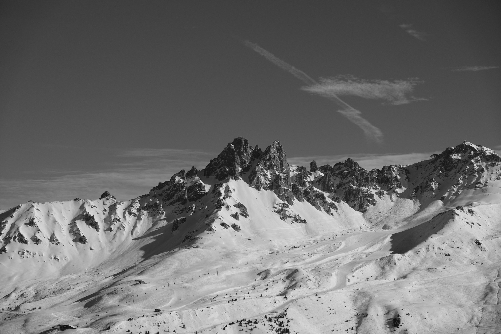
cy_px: 167
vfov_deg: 16.3
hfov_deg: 24.2
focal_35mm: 84
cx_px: 250
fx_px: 1169
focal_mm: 55.8
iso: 160
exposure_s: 1/750
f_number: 4.5
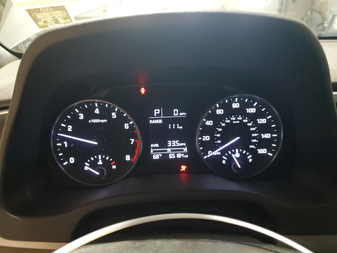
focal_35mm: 26
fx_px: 253
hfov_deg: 67.3
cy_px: 126
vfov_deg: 53.1
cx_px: 168
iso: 357
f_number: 1.5
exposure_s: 1/30
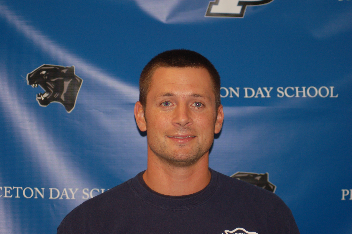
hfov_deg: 19.5
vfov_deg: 13.0
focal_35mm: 105
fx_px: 1026
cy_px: 117
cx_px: 176
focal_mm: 70
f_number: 4
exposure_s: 1/60
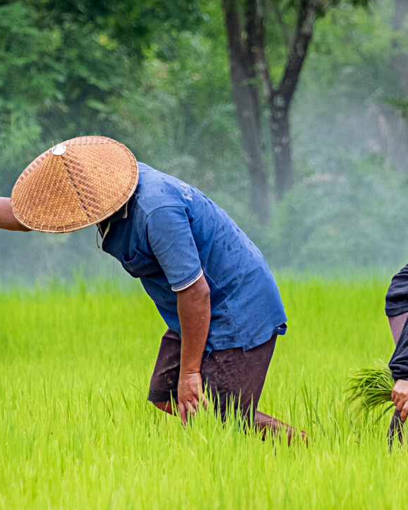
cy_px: 40
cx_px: 225
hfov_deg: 3.7
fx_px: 6383
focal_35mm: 423
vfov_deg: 4.6
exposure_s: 1/1000
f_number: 2.8
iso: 400
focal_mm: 83.8
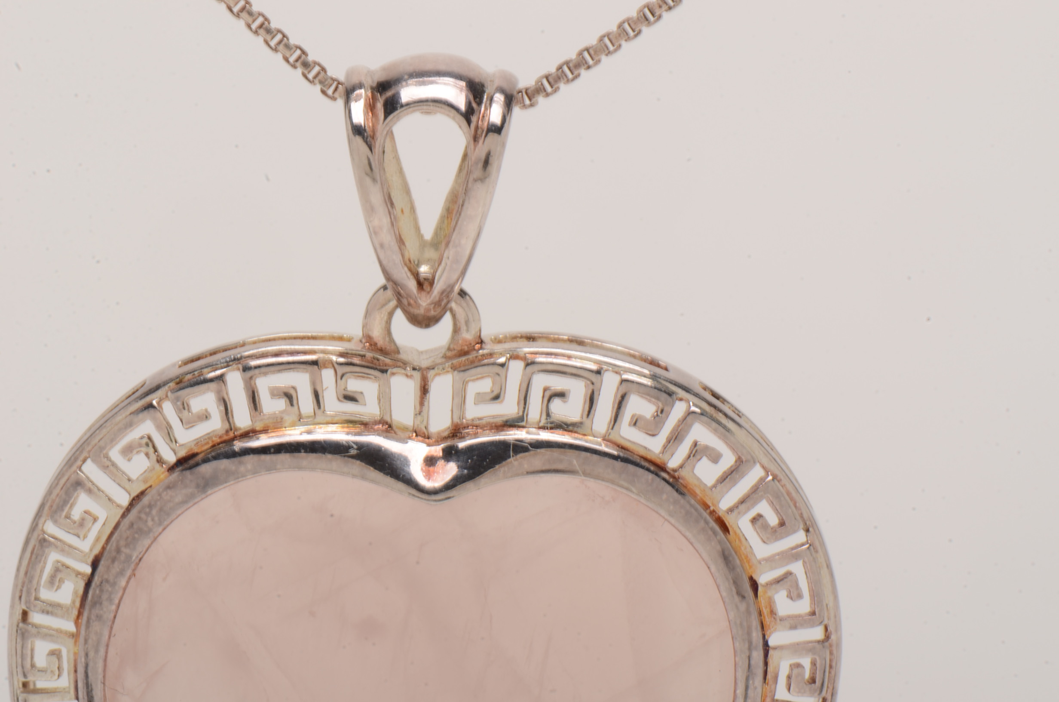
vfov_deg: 10.7
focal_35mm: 128
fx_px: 3743
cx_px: 530
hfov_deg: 16.1
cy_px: 351
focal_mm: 85
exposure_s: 1/160
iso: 100
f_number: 25
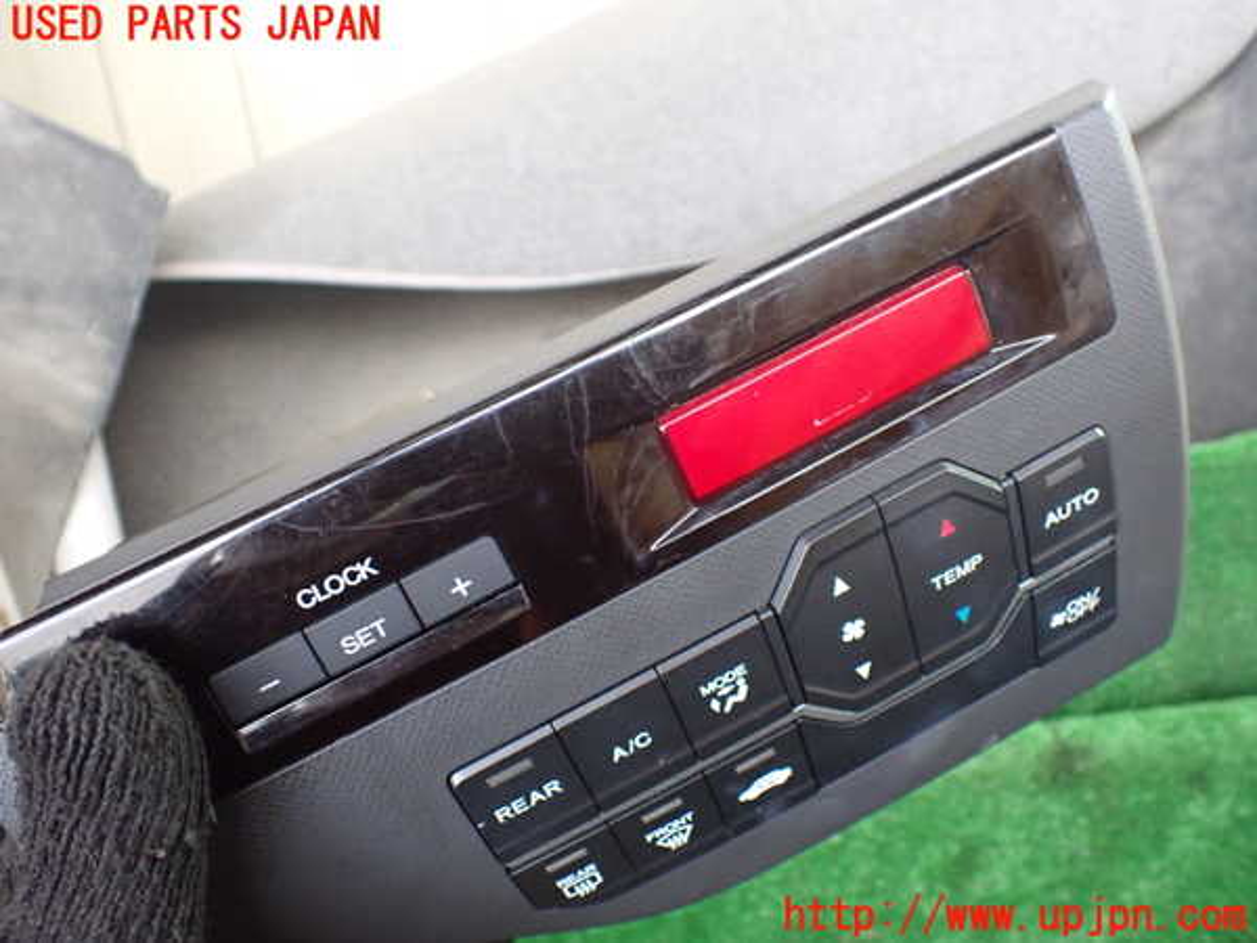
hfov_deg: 60.0
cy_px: 472
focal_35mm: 30
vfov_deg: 46.8
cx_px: 628
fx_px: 1089
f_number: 2.3
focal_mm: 5.4
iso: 800
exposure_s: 1/30
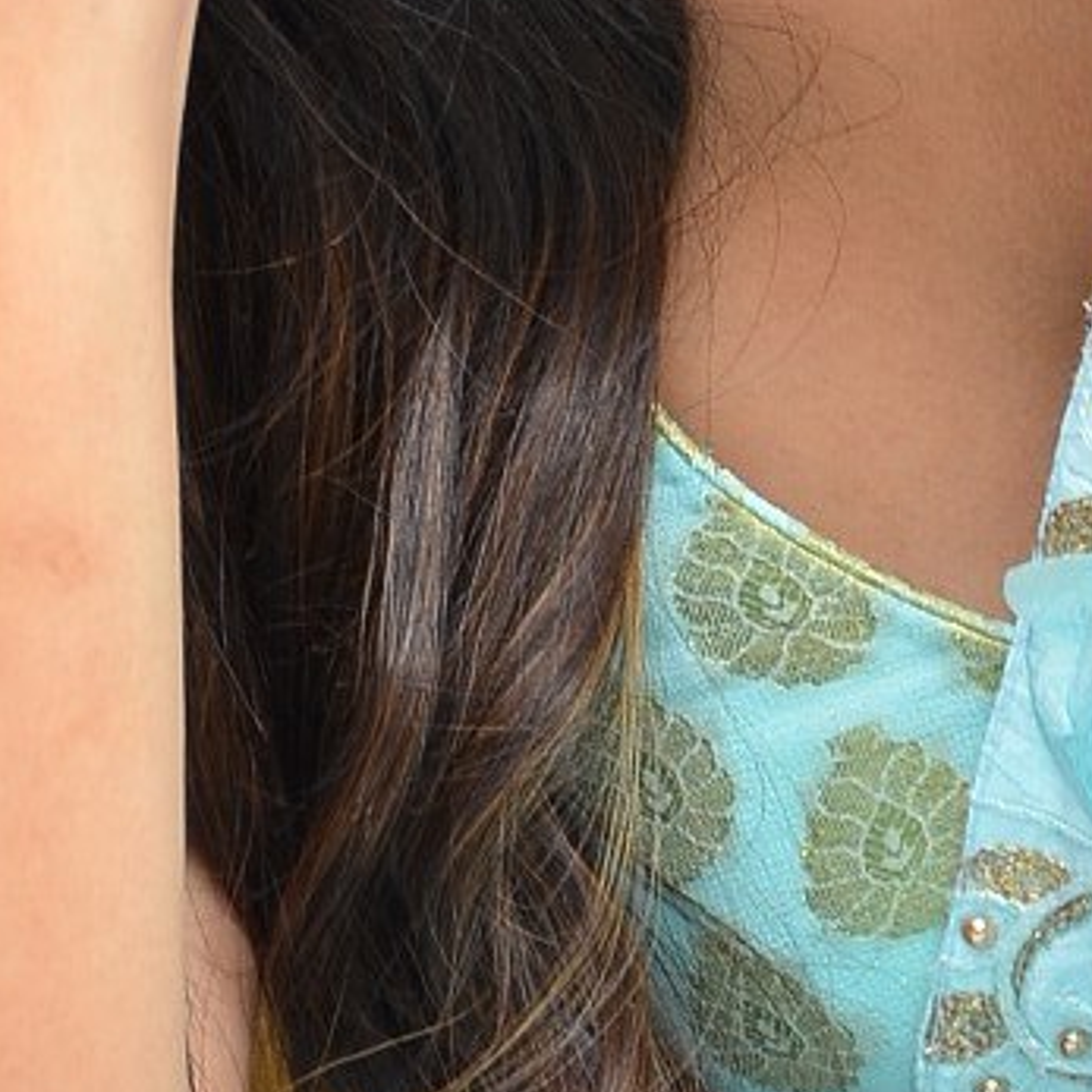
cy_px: -354
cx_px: 261
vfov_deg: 3.3
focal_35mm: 523
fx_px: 18666
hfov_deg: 3.4
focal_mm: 90
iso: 250
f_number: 5.6
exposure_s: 1/125
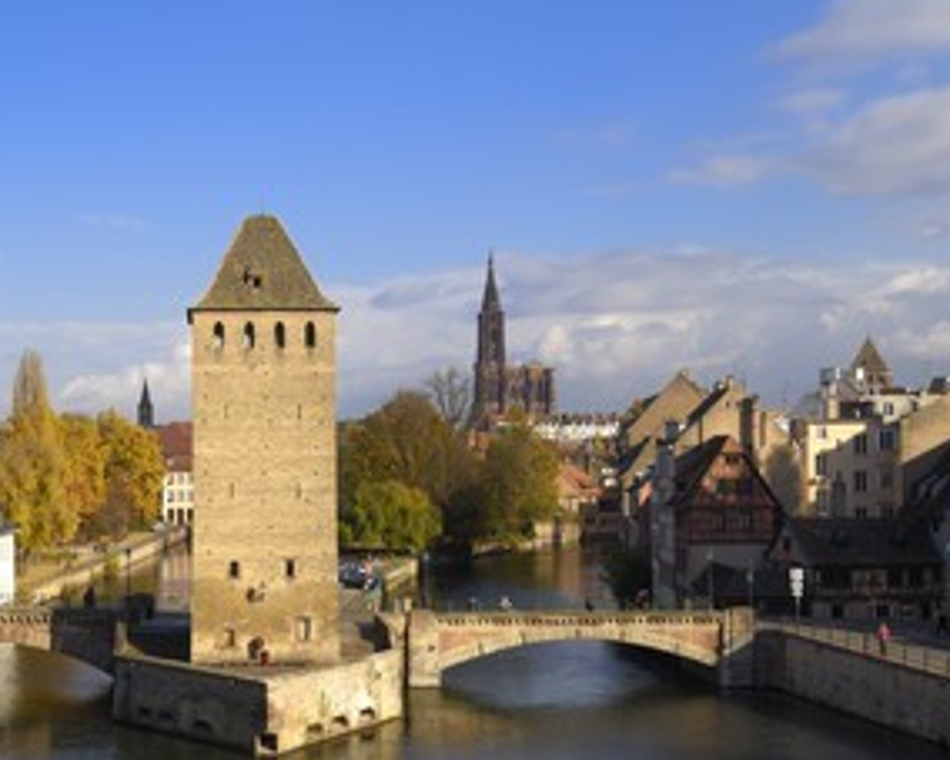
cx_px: 259
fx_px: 1405
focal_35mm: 50
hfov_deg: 36.6
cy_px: 439
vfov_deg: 30.2
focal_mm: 24
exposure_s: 1/160
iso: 100
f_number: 9.5
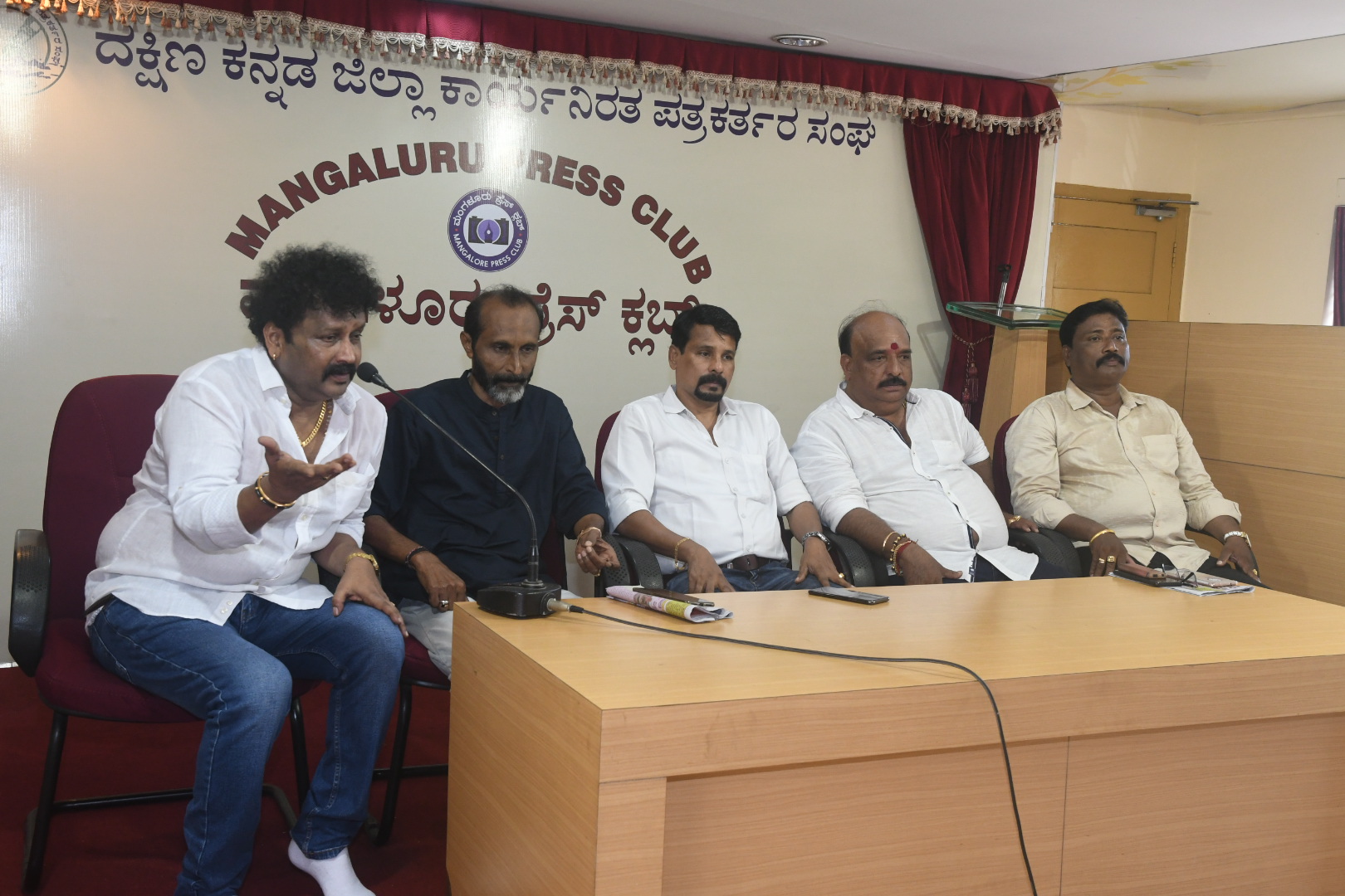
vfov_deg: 35.5
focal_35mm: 38
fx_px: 1401
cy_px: 448
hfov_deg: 51.3
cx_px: 672
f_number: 5.6
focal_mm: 25
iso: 1250
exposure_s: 1/125
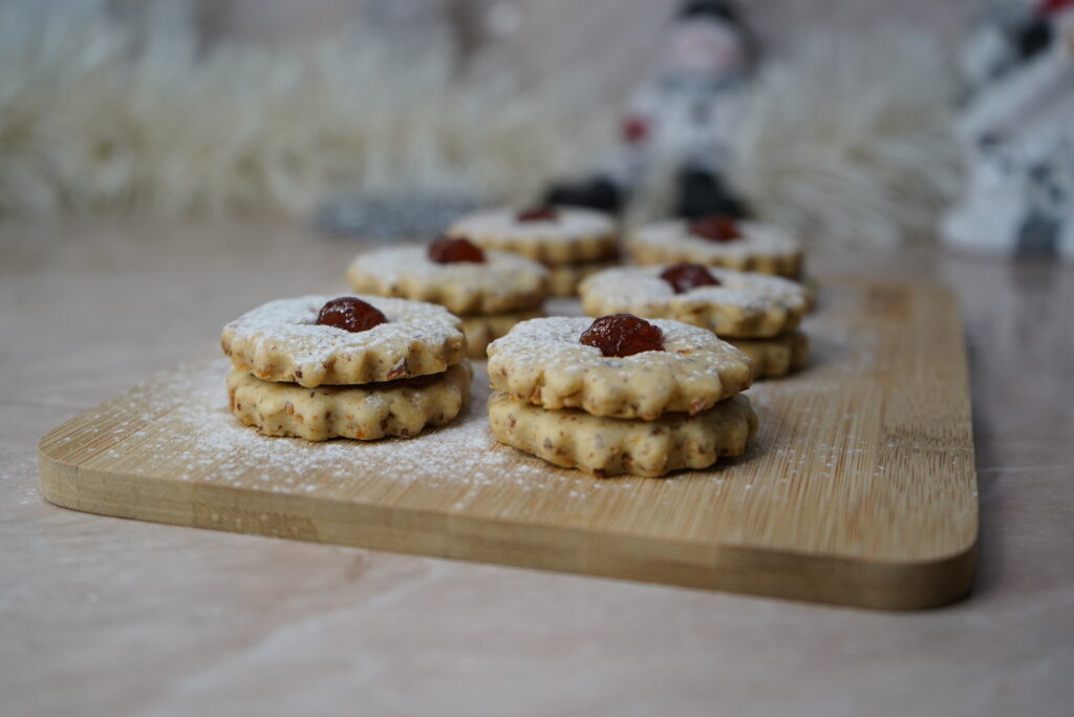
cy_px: 358
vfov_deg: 29.3
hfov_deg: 42.7
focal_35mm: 46
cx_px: 537
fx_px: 1372
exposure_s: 1/160
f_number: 4.5
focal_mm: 46
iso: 1600
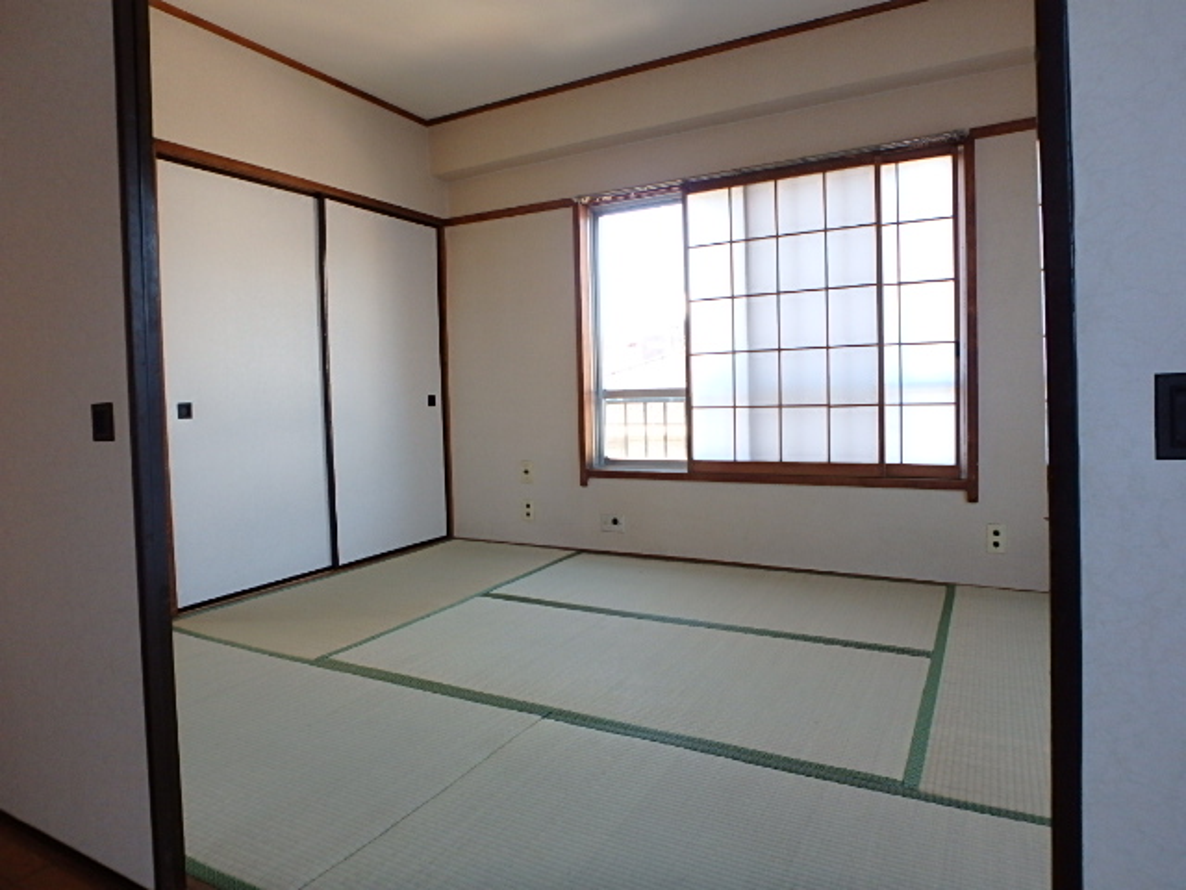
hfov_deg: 79.0
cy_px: 445
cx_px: 593
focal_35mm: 21
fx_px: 719
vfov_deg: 63.4
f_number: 3.5
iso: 200
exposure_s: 1/60
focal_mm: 3.7
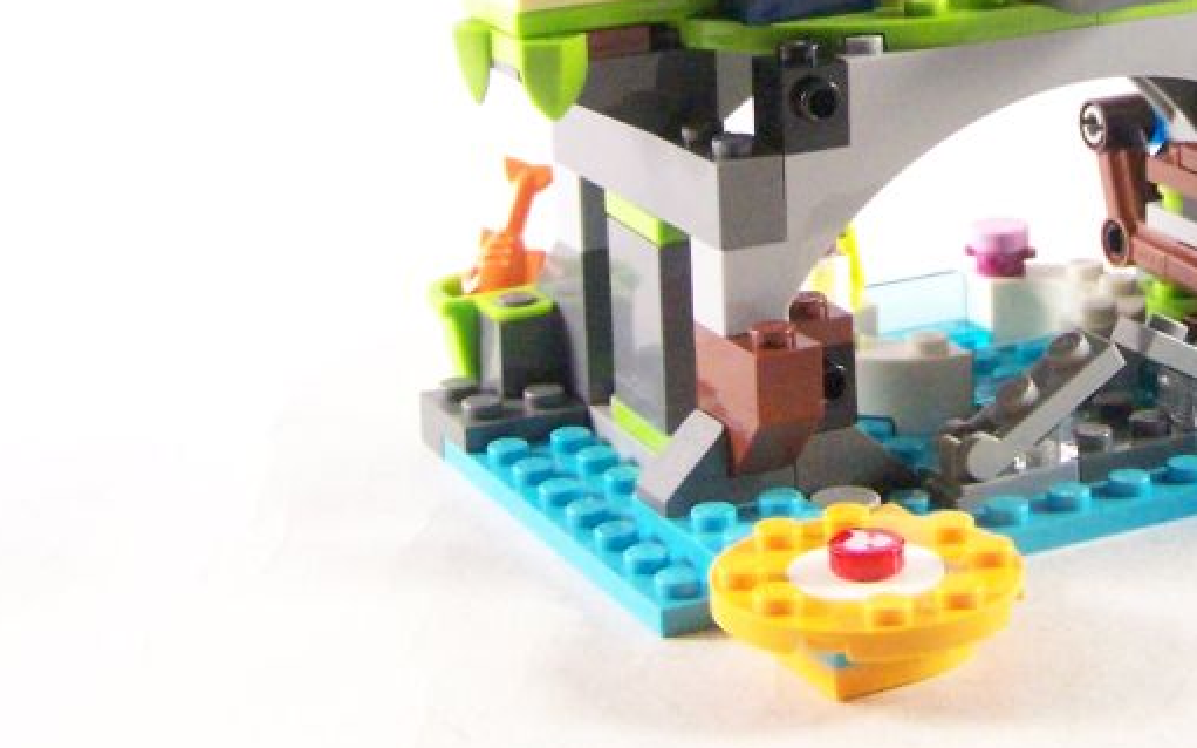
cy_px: -82
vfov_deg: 12.6
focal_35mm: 102
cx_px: 1071
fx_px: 3326
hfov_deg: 20.0
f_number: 3.2
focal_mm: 8
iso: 400
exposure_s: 1/60
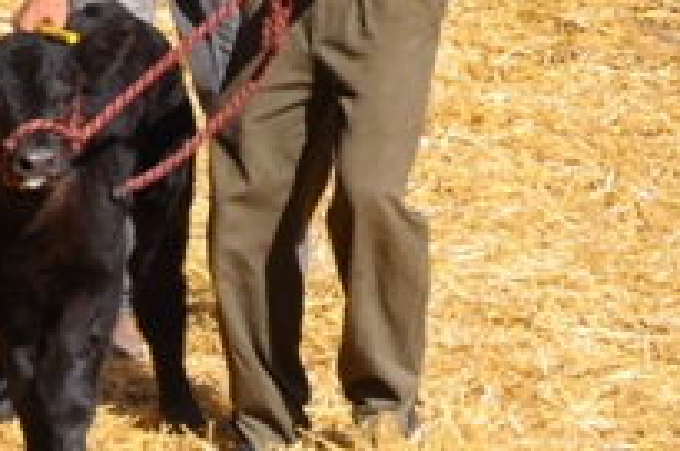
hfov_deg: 4.3
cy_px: 30
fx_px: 9138
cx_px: -90
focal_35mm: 485
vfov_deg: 2.8
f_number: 6.3
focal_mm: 105
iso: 200
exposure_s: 1/640
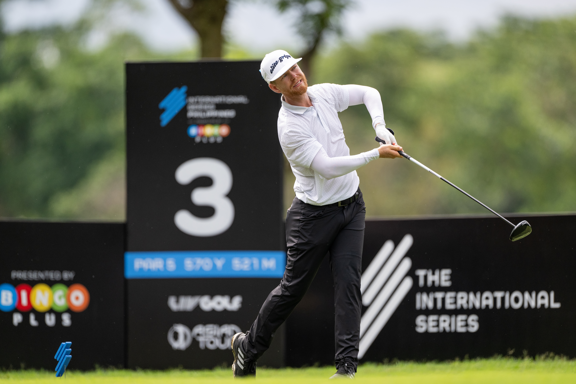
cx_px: 288
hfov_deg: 5.2
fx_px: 6399
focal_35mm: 400
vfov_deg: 3.4
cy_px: 192
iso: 800
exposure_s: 1/8000
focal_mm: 400
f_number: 2.8
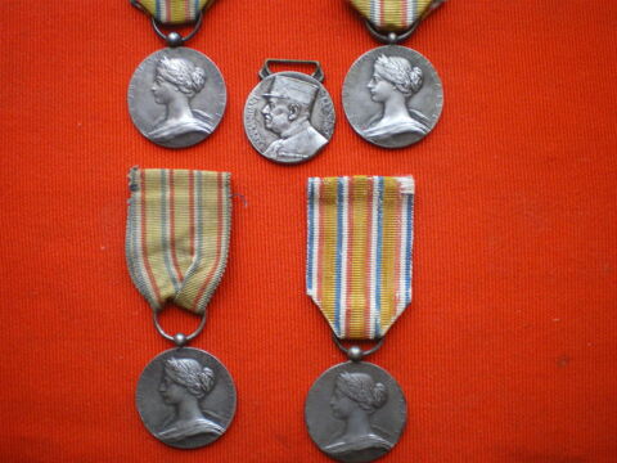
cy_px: 232
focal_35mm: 38
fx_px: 677
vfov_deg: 37.7
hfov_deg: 49.0
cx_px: 308
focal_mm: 6.3
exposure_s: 1/50
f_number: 3.1
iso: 250
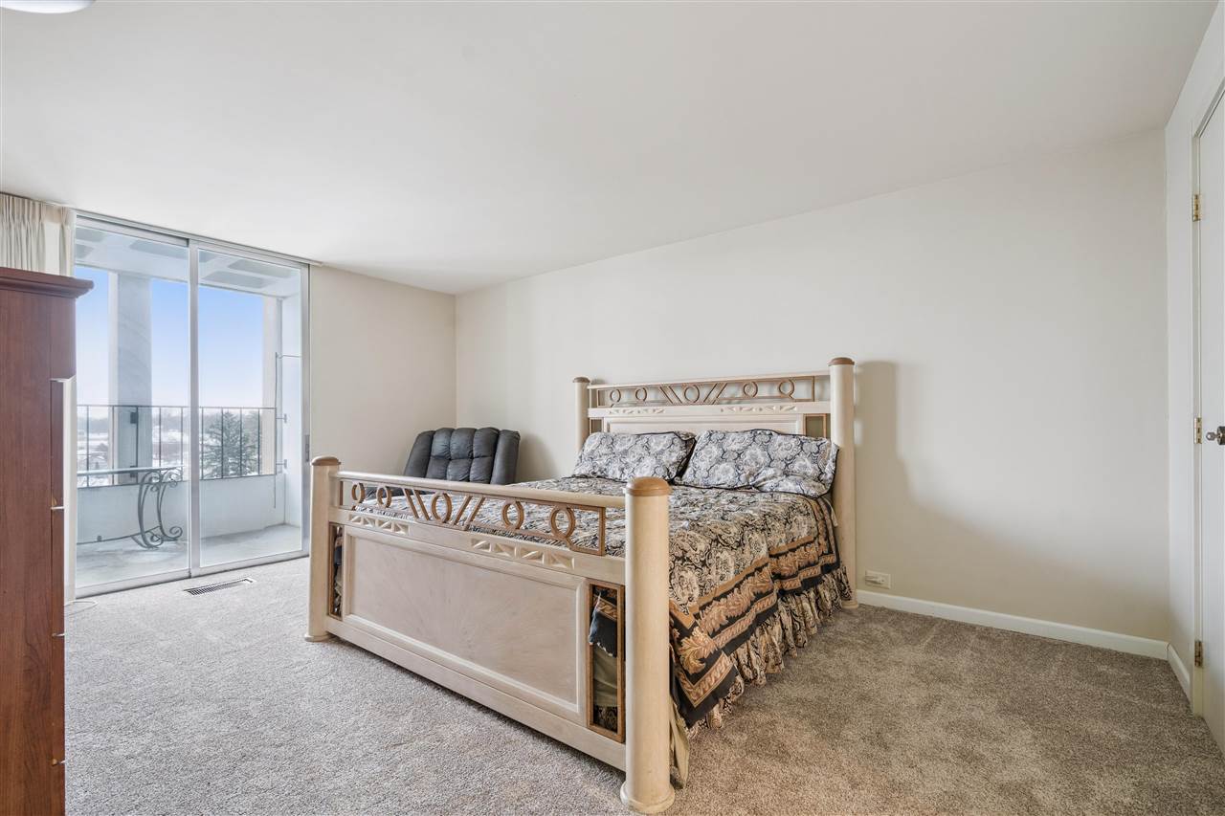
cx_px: 612
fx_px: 544
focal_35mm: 16
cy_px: 408
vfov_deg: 73.7
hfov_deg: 96.7
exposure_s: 1/10
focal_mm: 16
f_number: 8
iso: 500
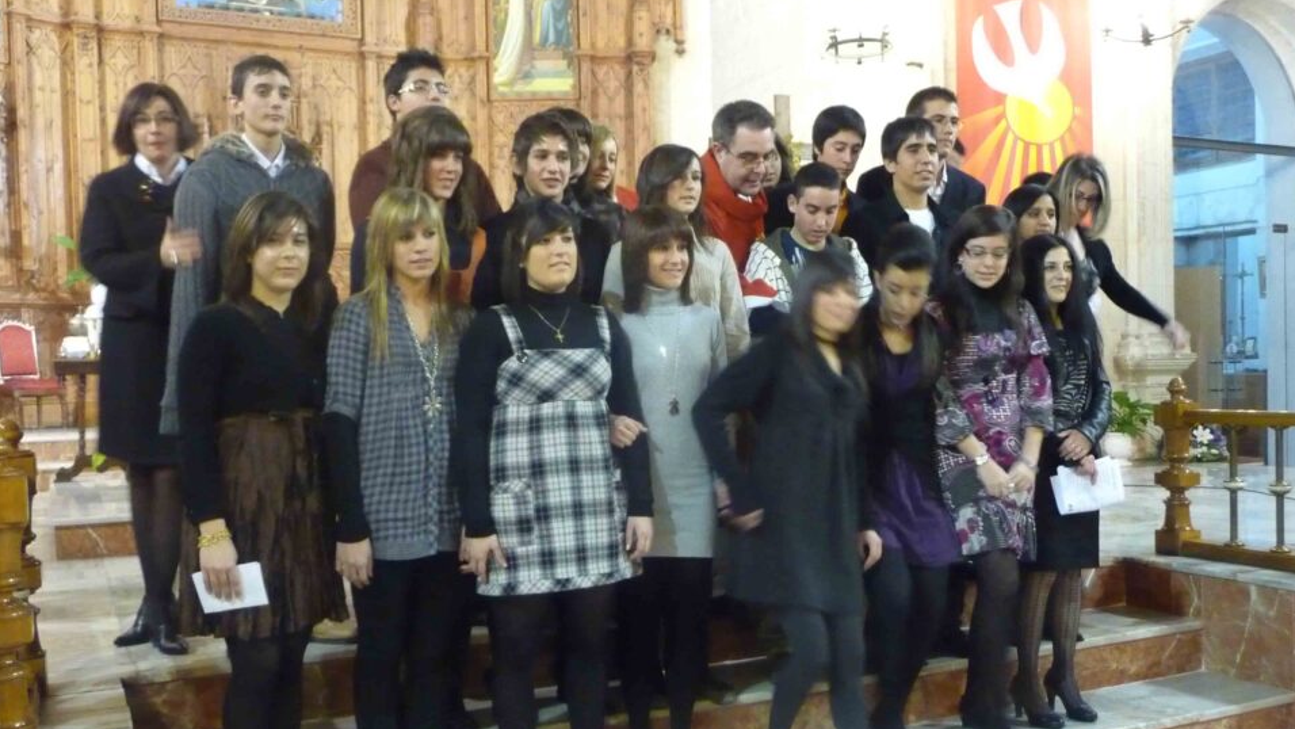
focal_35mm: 35
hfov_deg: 56.6
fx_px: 1202
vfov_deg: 33.7
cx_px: 648
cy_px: 411
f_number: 3.5
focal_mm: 5.3
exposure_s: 1/13
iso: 800
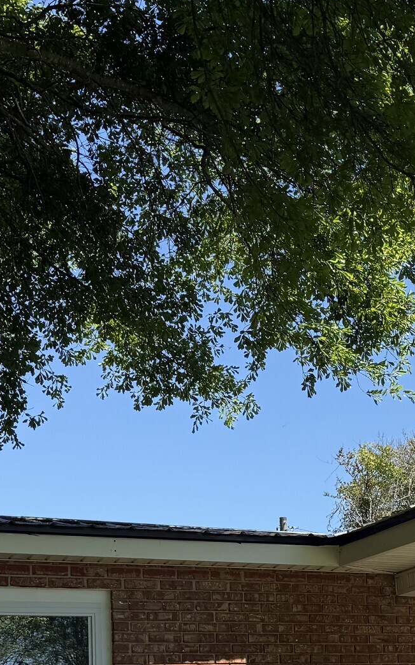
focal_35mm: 75
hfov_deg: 16.8
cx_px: 453
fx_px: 1358
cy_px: 659
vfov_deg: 26.1
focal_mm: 6.76
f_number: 1.78
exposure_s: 1/2611
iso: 80
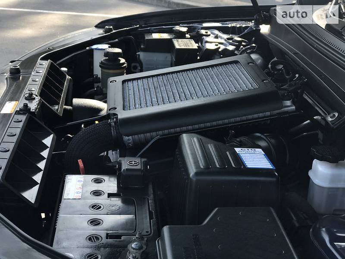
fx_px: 568
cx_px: 172
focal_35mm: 57
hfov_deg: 33.8
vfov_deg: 25.7
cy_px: 130
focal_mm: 6.6
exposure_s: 1/150
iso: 20
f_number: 2.8
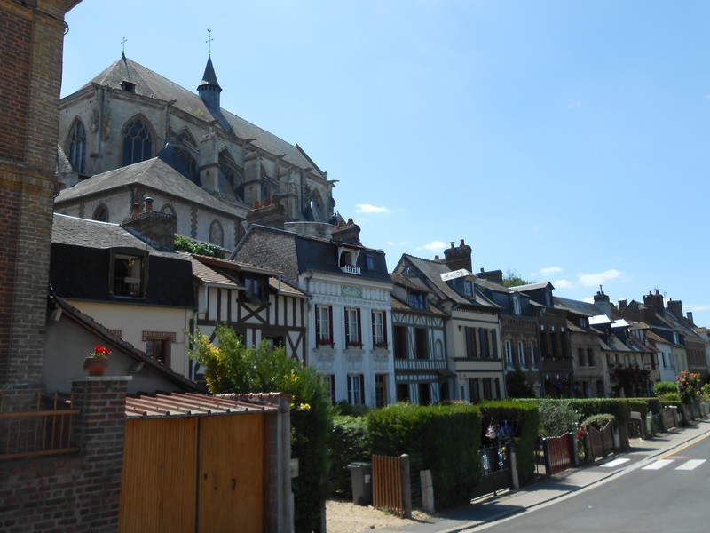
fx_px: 615
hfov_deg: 60.0
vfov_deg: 46.8
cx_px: 355
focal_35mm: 30
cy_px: 266
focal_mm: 5.3
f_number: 3.8
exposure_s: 1/640
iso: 80
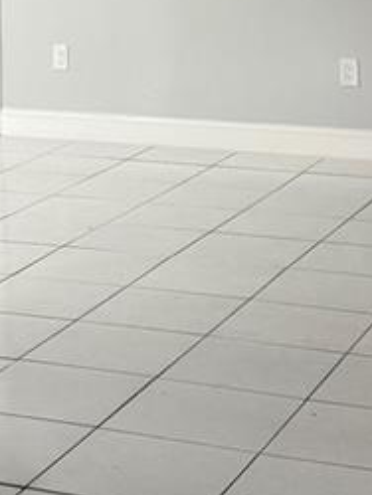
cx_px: 36
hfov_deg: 12.8
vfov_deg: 16.1
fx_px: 1645
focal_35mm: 115
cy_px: -172
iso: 100
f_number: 1.78
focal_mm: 6.76
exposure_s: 1/60
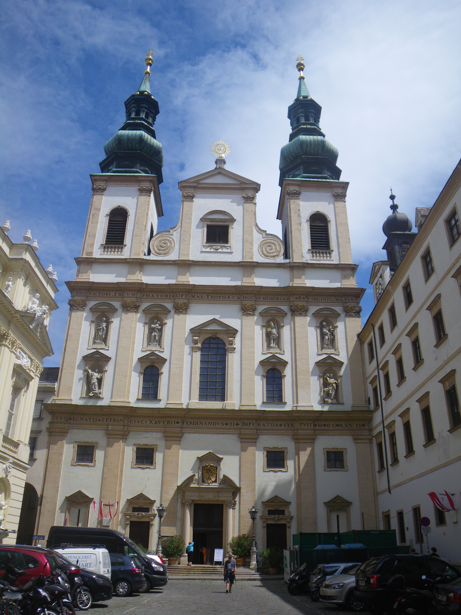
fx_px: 497
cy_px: 308
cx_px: 230
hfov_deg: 49.7
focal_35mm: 28
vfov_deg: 63.4
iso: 50
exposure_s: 1/640
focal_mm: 5
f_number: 4.2
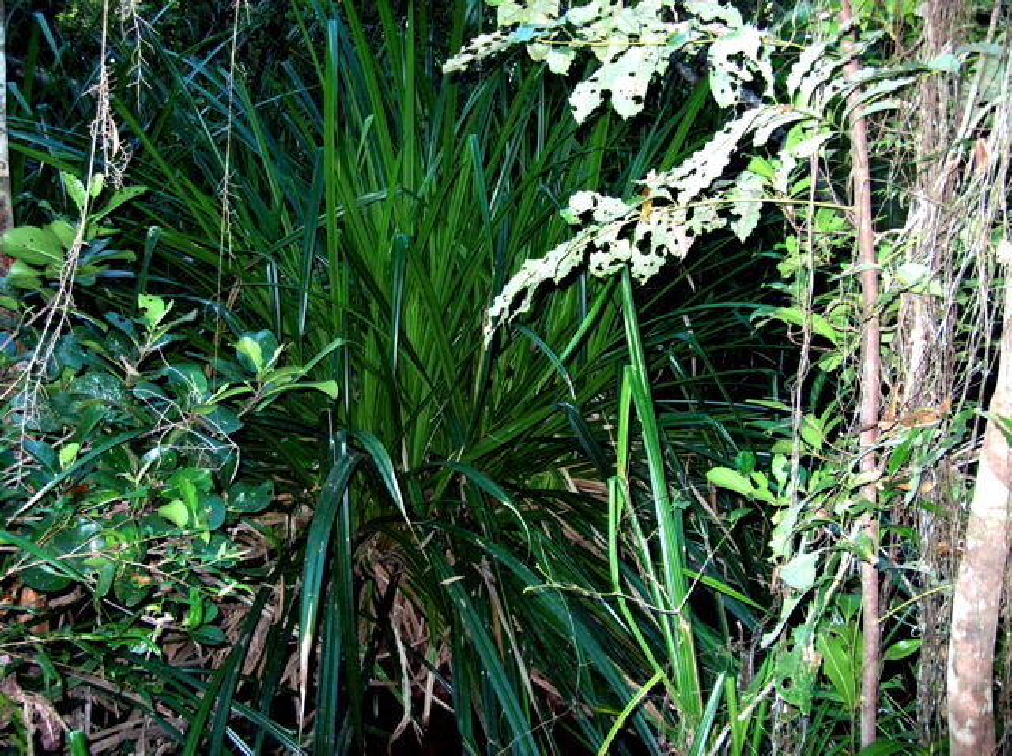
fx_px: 1051
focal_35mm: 36
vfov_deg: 39.6
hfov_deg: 51.4
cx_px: 506
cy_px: 378
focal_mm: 6
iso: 225
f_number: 2.7
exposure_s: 1/60.1
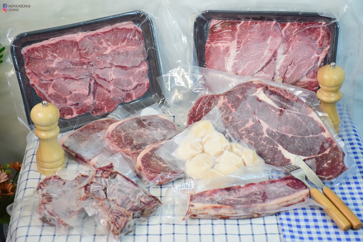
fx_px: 847
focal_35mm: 84
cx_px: 182
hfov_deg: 24.2
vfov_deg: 16.3
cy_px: 121
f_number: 4.8
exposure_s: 1/160
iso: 1600
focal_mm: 56
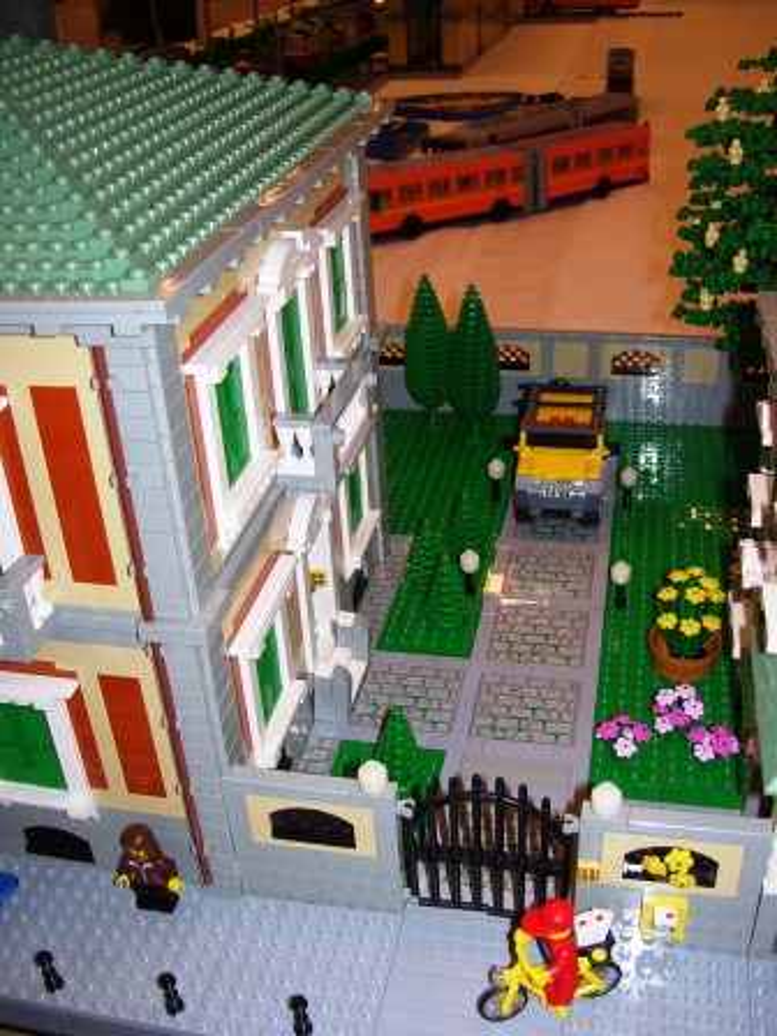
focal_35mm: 36
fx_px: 1077
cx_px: 388
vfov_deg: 51.4
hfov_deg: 39.7
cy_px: 518
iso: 80
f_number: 2.7
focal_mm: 6
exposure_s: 1/60
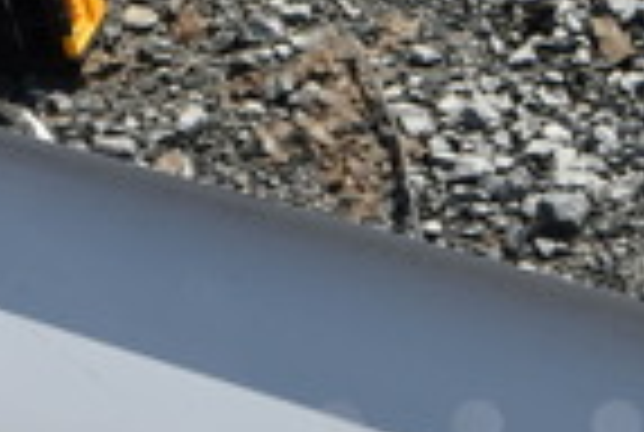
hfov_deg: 17.4
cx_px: 617
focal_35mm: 115
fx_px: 2061
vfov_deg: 11.6
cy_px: 608
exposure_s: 1/320
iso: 100
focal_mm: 18
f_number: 10
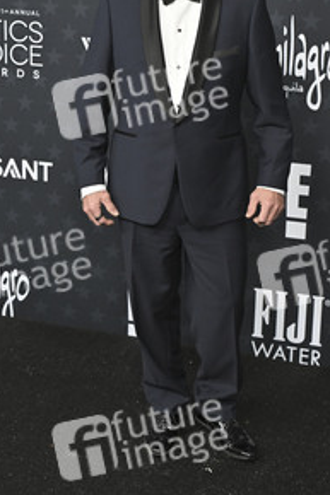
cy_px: 184
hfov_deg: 21.9
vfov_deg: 32.2
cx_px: 190
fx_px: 853
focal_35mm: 62
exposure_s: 1/320
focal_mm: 45
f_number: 5.6
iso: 1250
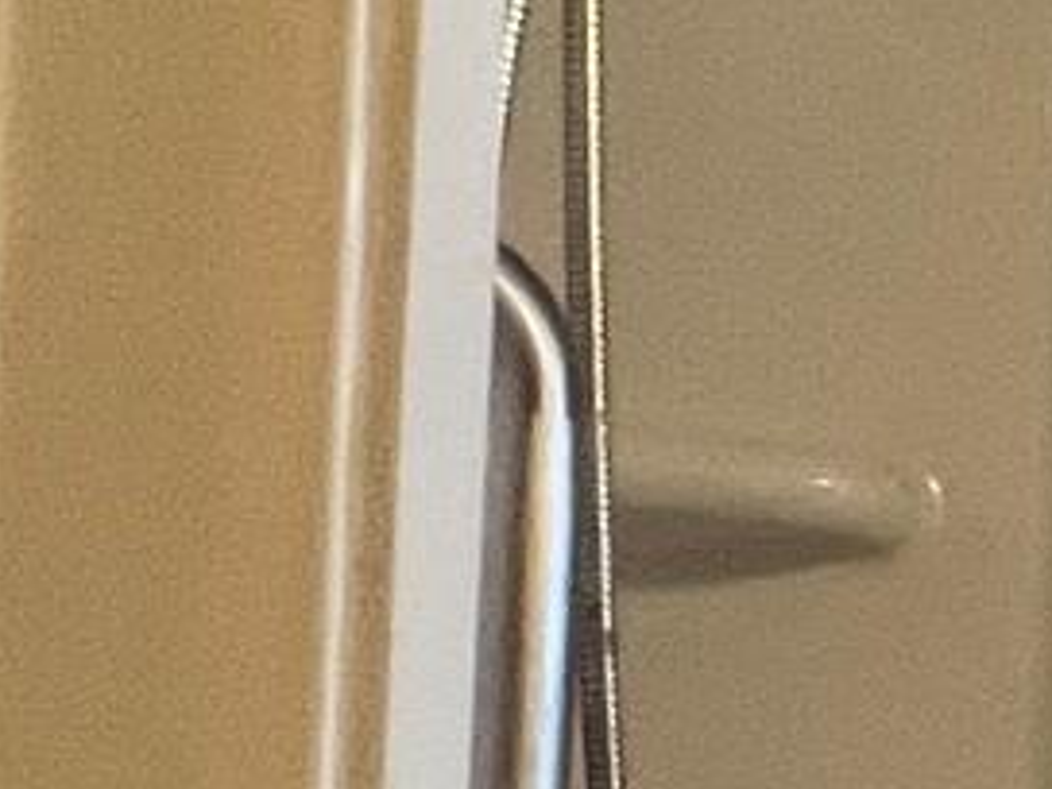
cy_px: 982
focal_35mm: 98
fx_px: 2978
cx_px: 3179
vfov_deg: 14.5
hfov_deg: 11.3
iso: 160
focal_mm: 1.57
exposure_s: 1/120
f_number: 1.8
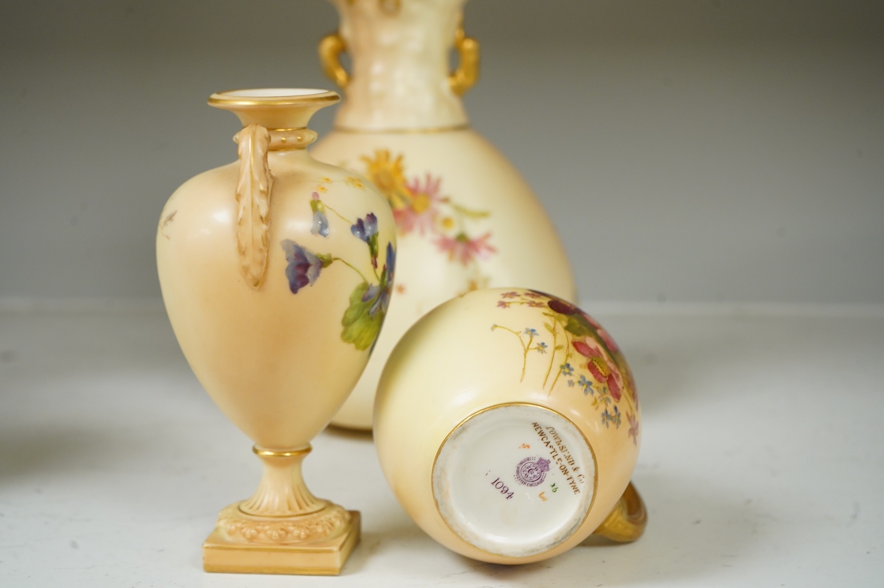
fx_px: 1717
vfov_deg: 19.4
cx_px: 442
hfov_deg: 28.9
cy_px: 294
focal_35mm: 70
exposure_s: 1/80
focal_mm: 70
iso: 2500
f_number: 8
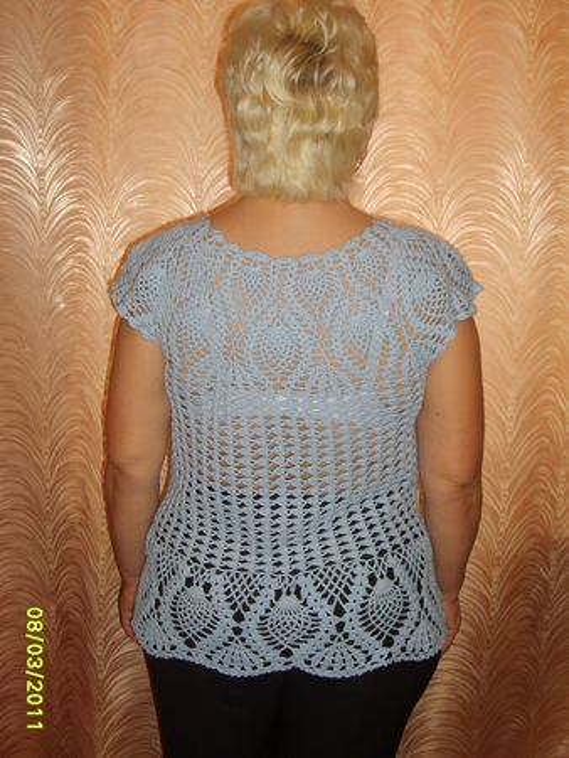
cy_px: 379
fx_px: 942
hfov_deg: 33.6
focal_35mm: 43
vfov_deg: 43.8
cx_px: 284
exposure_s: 1/45
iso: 100
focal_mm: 7.2
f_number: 3
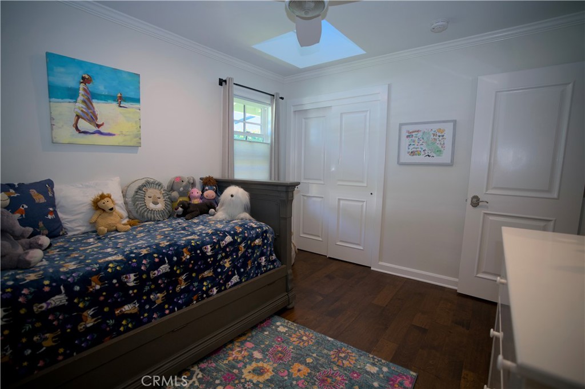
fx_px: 260
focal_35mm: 16
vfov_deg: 73.7
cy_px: 194
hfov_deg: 96.8
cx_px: 292
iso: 800
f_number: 2.8
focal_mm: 16
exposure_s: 1/125
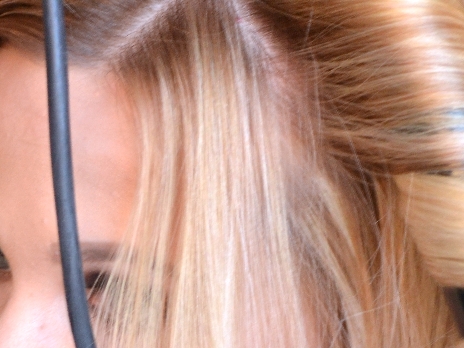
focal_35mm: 184
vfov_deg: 8.0
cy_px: 410
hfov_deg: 10.7
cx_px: 186
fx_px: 2472
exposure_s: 1/60
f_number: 5.6
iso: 800
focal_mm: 45
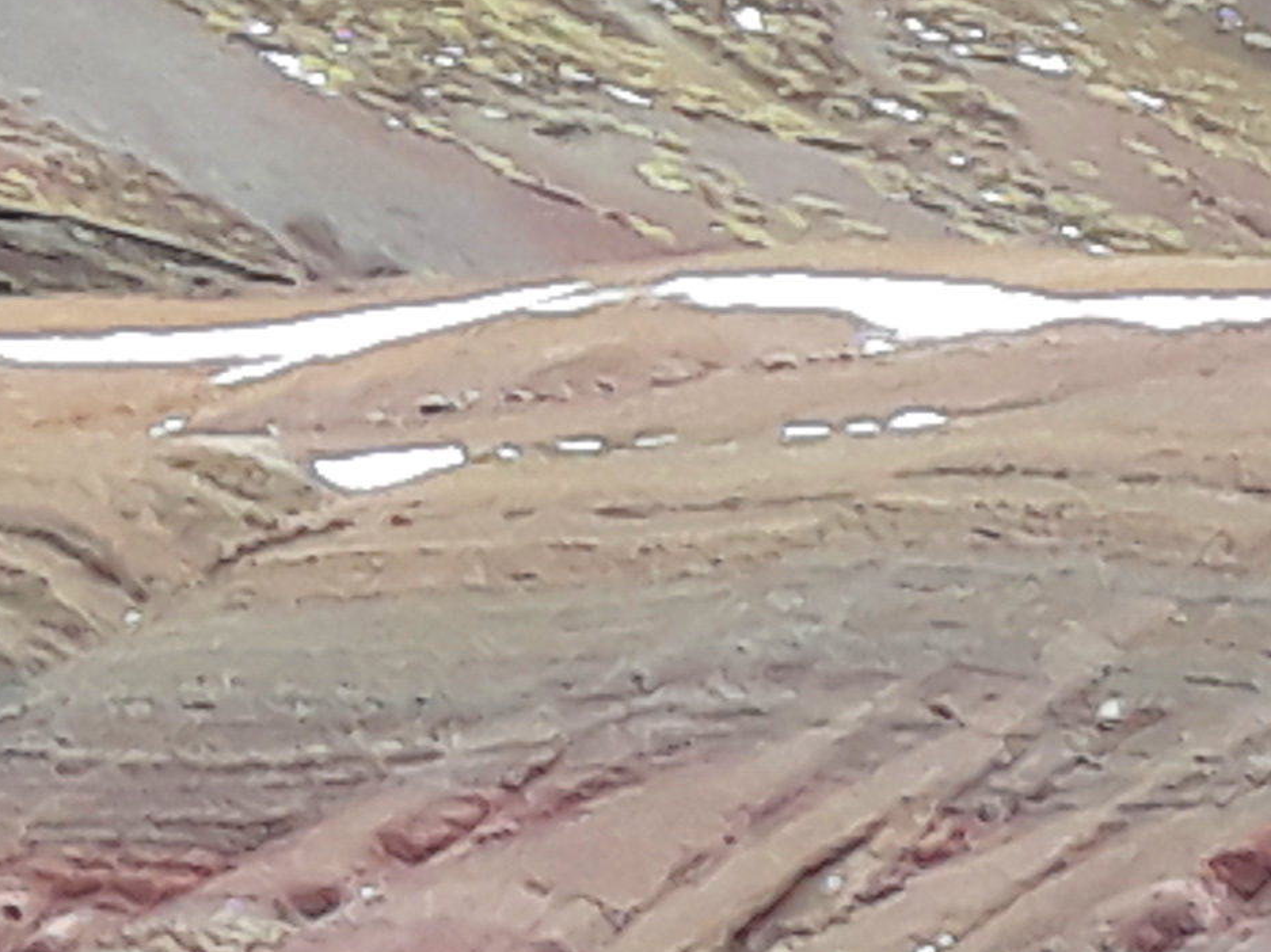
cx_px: -1028
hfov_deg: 14.5
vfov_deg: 11.5
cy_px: -806
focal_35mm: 119
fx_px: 4368
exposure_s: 1/1706
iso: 40
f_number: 1.9
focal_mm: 3.6
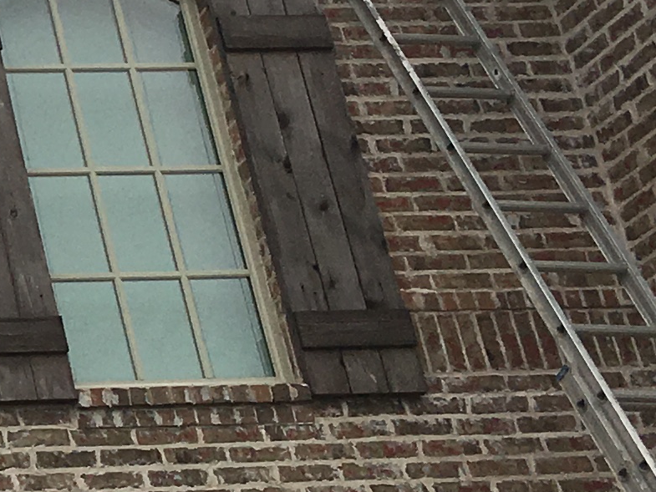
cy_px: 134
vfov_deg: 9.9
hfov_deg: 11.7
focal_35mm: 149
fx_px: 2824
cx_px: -721
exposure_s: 1/974
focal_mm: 4.15
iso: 25
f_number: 2.2
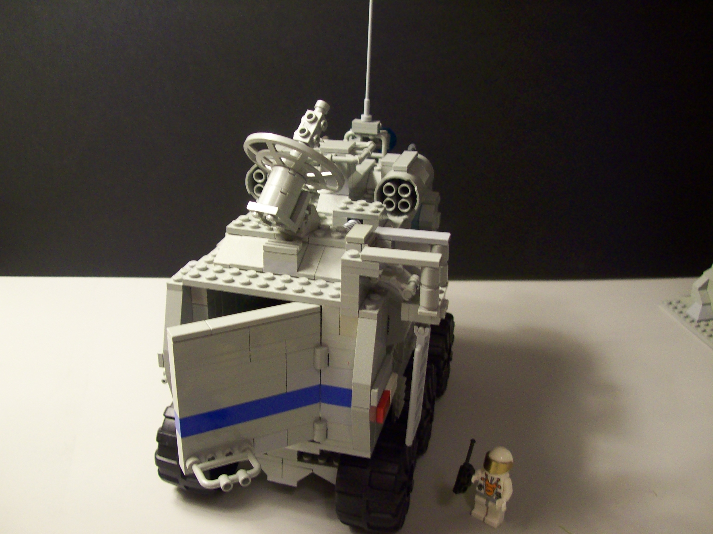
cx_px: 347
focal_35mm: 37
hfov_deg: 50.2
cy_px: 273
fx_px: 762
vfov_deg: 38.6
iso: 160
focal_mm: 6
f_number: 2.7
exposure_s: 1/18.9
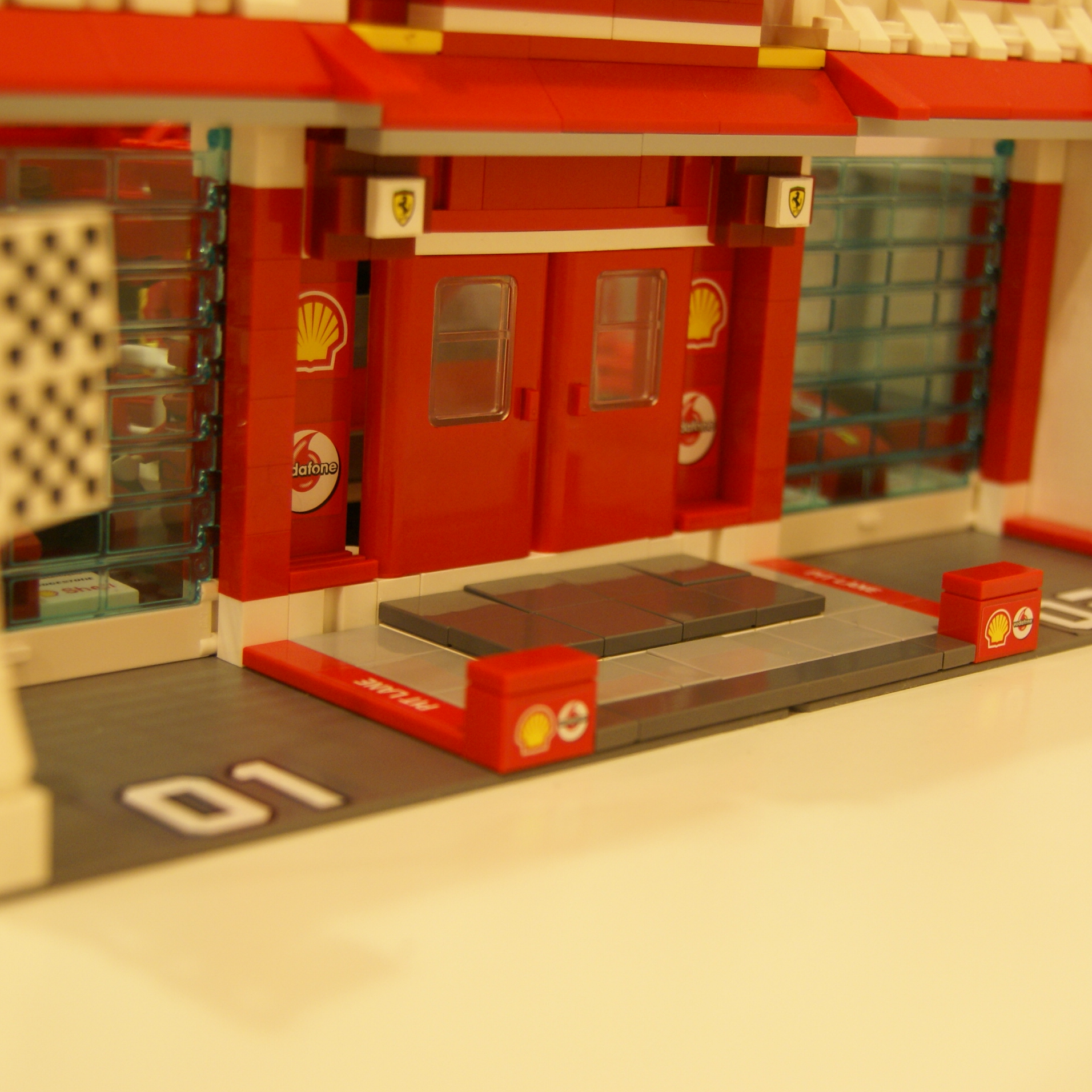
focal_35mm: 68
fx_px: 2414
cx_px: 693
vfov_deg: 25.5
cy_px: 541
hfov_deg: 25.4
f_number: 4
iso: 400
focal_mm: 35
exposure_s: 1/20
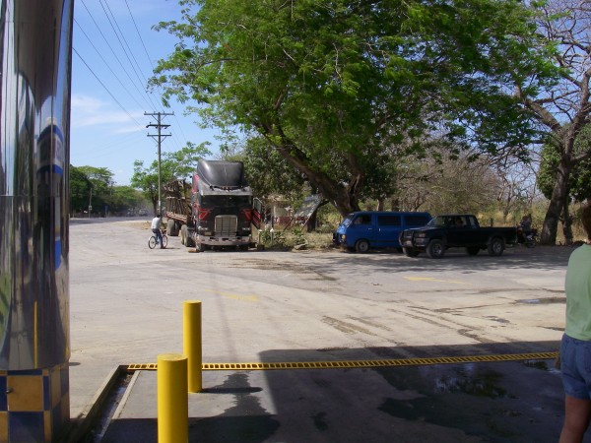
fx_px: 649
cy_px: 222
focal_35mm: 38
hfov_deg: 49.0
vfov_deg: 37.7
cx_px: 296
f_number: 6.6
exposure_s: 1/200
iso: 64
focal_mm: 6.3
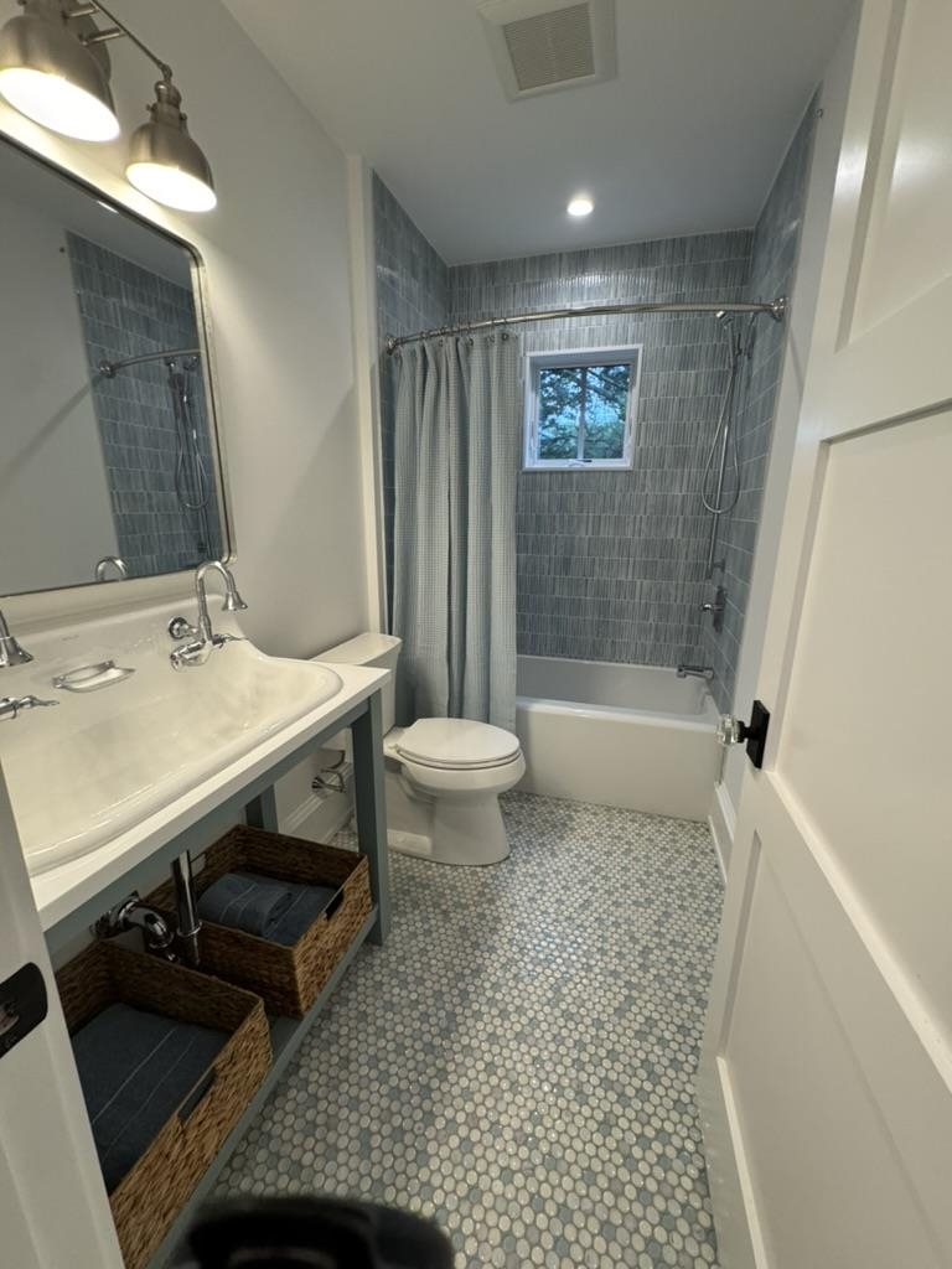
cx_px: 476
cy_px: 634
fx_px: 513
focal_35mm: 14
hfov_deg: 85.7
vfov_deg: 102.1
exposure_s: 1/120
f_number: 2.2
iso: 160
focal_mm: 2.22
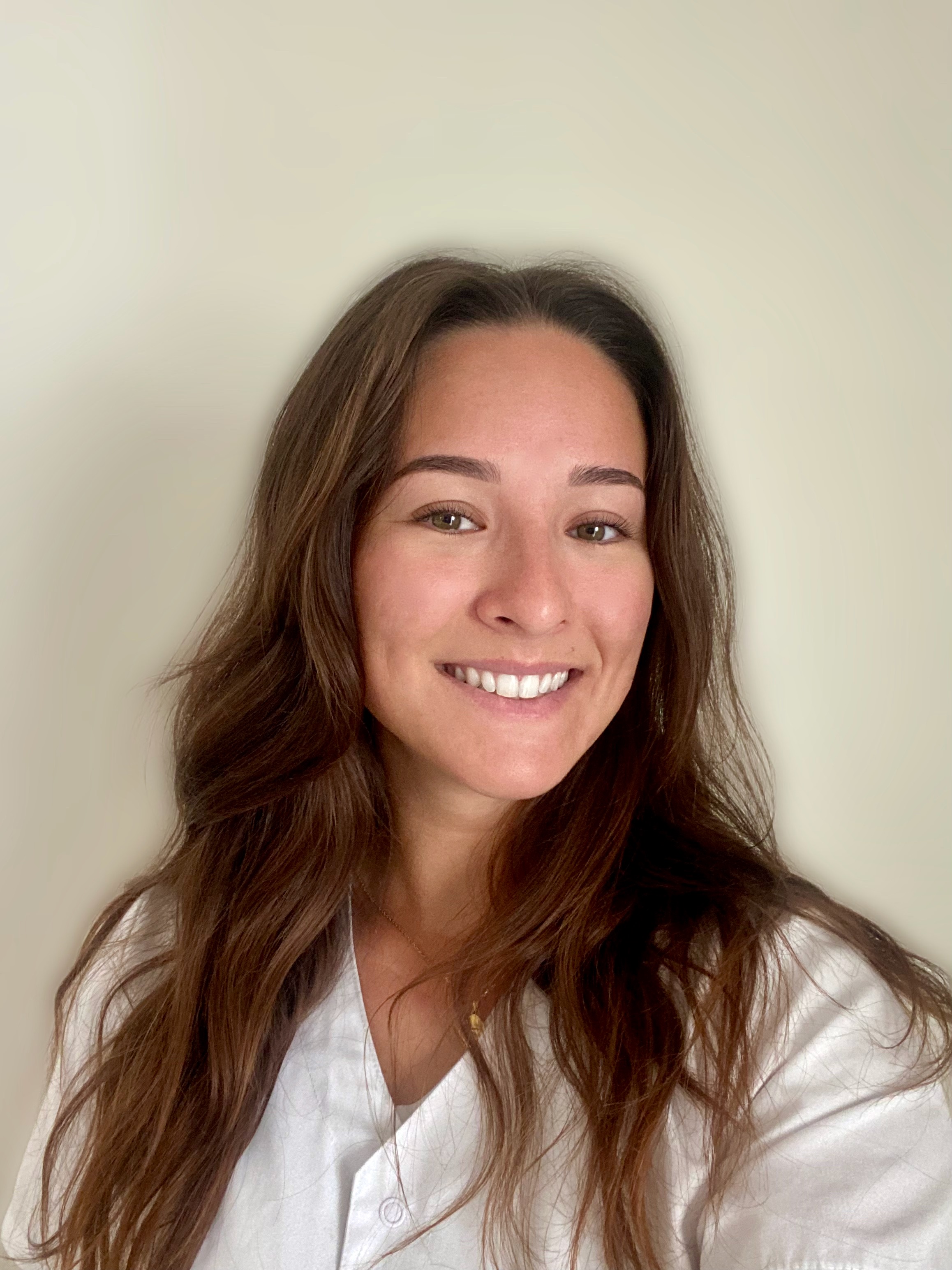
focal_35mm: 30
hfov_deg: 46.8
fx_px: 1100
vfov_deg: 60.0
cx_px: 476
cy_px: 635
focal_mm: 2.71
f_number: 2.2
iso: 320
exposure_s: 1/60
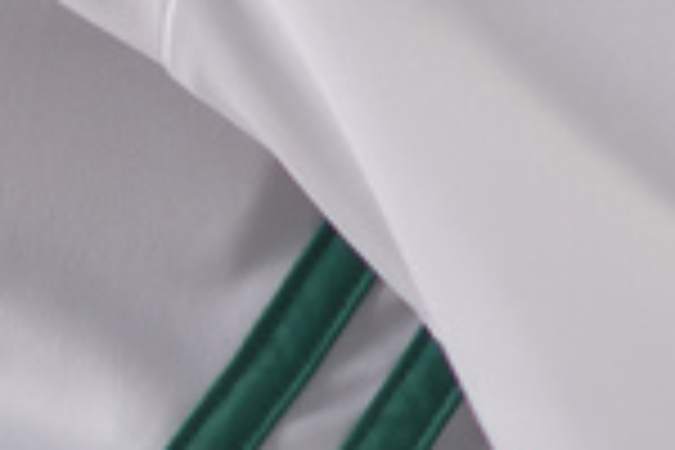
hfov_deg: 3.0
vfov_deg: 2.0
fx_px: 12768
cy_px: 940
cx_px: -1197
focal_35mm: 681
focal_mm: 85
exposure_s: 1/125
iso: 80
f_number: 2.5
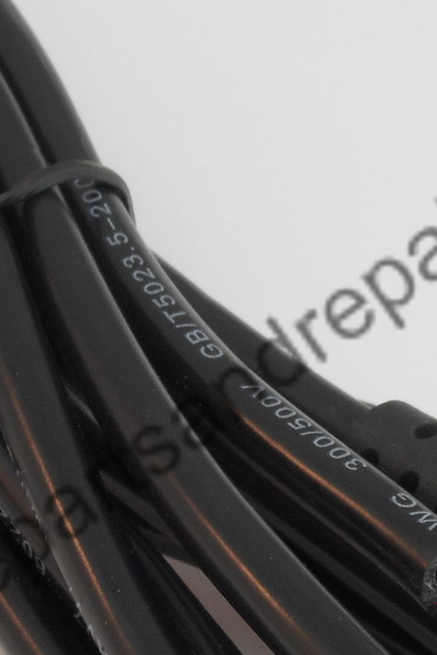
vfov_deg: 9.9
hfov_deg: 6.6
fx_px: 3767
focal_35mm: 207
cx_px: 141
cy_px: 528
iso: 125
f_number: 5.3
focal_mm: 12
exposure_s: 1/30
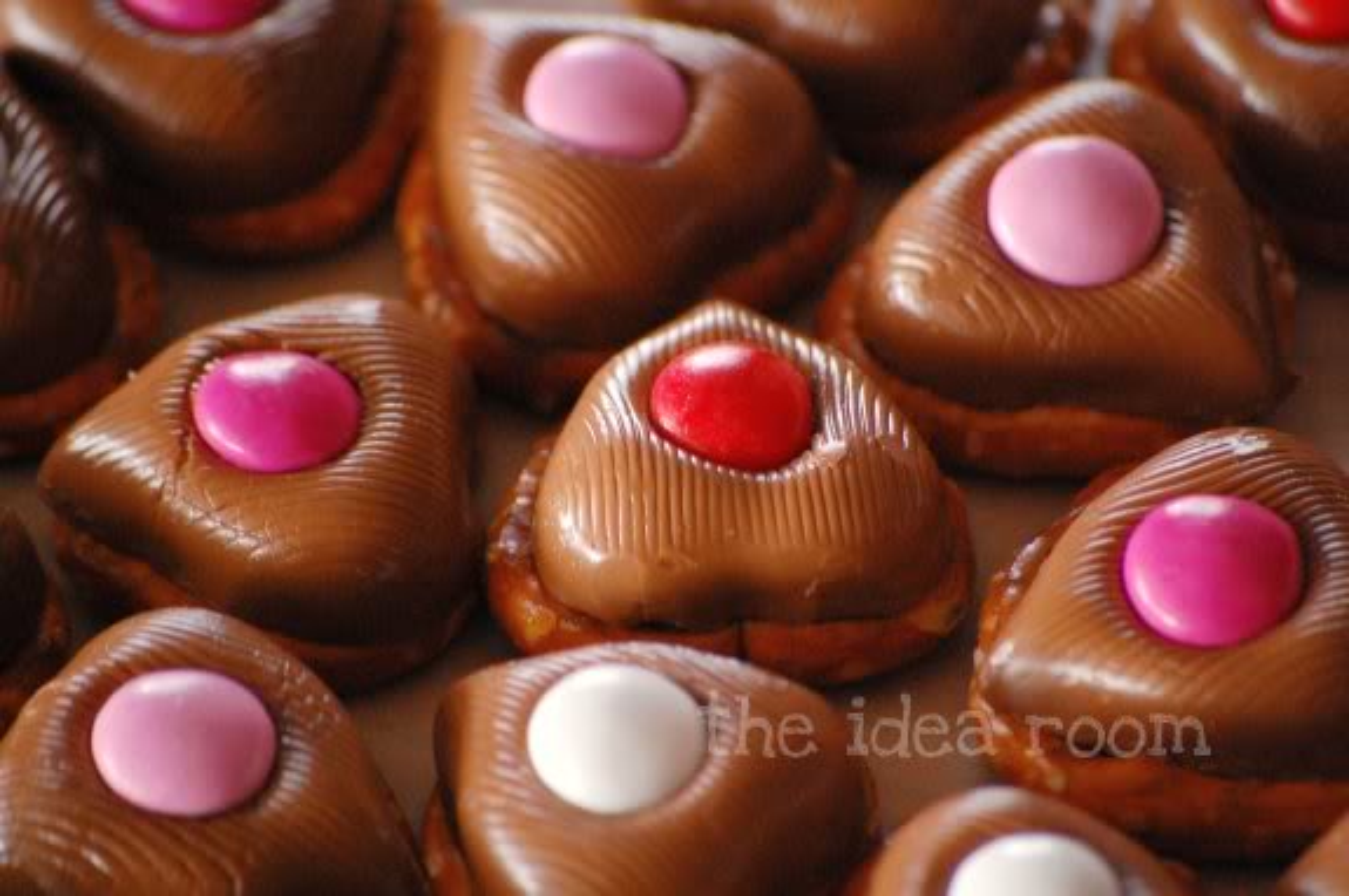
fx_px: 10106
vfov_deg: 5.1
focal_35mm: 270
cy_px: 448
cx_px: 674
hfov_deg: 7.6
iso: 1600
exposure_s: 1/125
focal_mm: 180
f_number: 5.6
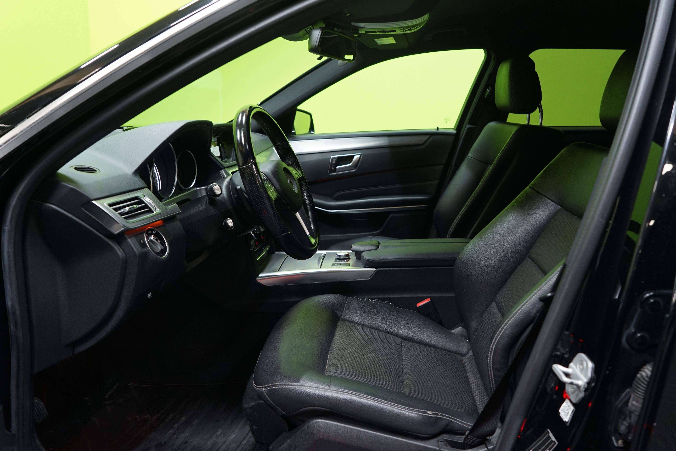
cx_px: 338
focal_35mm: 26
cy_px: 226
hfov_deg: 69.4
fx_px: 488
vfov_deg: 49.6
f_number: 4.5
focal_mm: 26
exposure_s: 1/20
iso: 1000
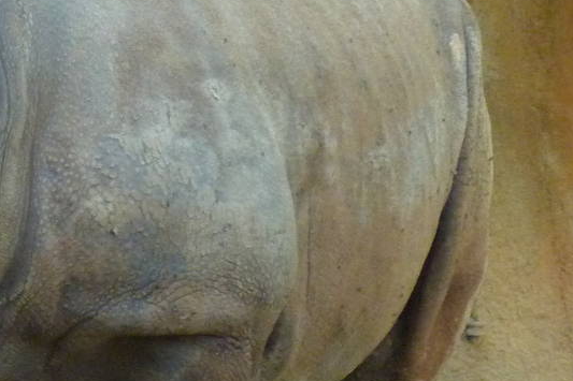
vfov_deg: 2.6
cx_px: -88
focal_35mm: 528
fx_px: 8401
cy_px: 121
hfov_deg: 3.9
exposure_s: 1/100
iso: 400
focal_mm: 27.8
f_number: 4.5
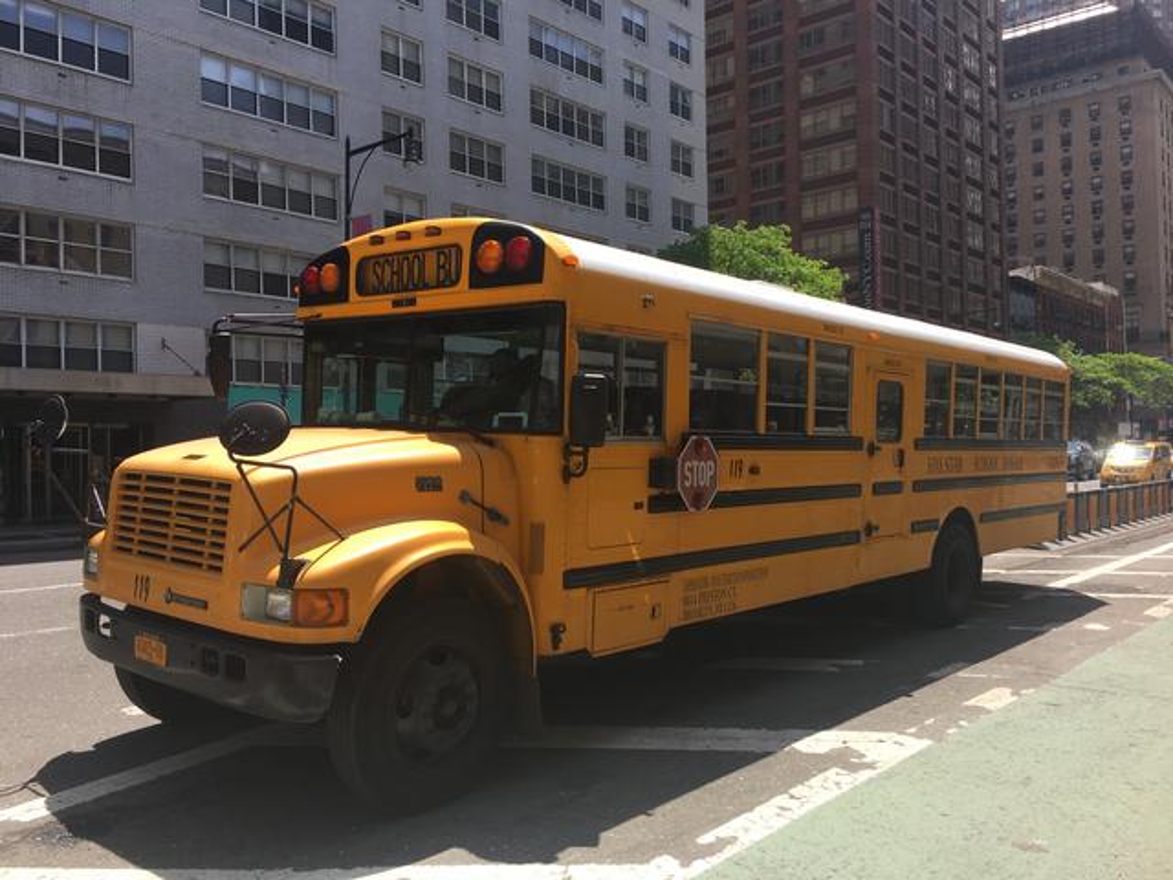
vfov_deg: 48.2
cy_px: 440
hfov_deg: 61.7
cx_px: 586
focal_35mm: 29
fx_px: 983
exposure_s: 1/785
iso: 25
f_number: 2.2
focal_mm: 4.15
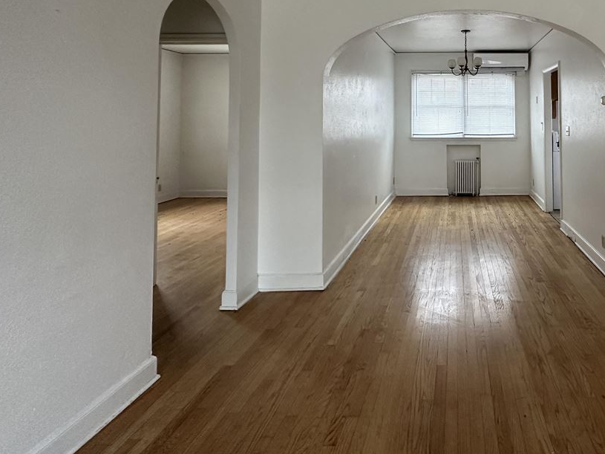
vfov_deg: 57.4
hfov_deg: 70.9
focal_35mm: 22
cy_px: 104
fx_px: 384
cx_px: 458
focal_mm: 2.22
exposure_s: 1/83
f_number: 2.2
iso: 320
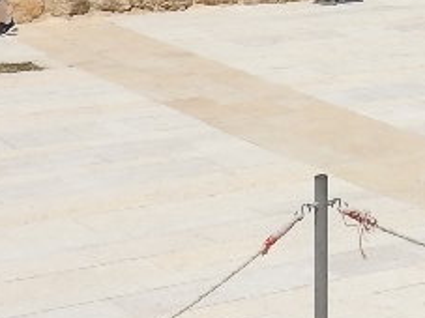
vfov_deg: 9.4
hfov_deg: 11.7
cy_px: -296
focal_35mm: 148
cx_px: 902
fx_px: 1816
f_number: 5
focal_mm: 5
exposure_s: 1/1250
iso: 100
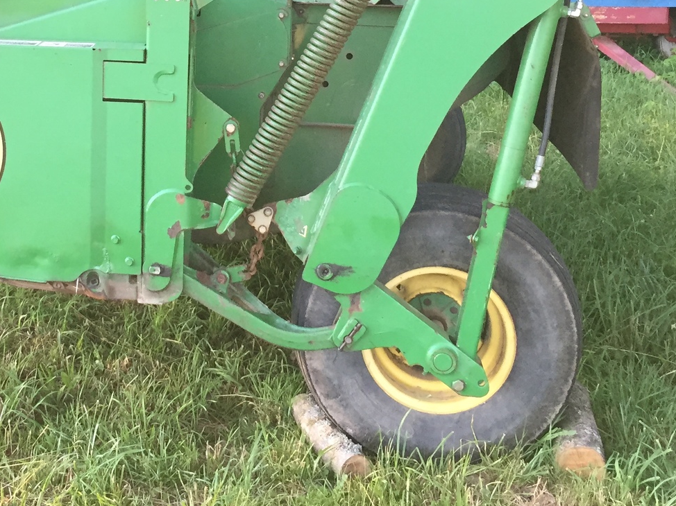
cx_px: 157
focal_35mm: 61
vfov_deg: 23.4
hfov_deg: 31.1
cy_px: 48
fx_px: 1191
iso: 50
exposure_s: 1/30
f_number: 2.2
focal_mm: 4.15
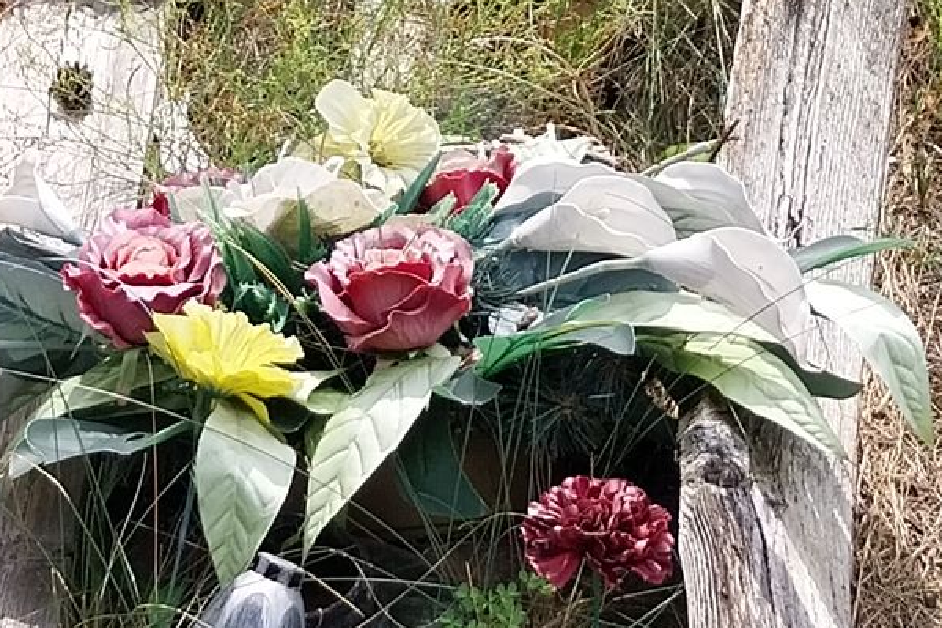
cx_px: 492
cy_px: -135
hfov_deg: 15.9
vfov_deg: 10.4
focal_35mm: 129
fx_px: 3374
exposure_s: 1/419
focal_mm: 4
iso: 25
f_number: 1.8
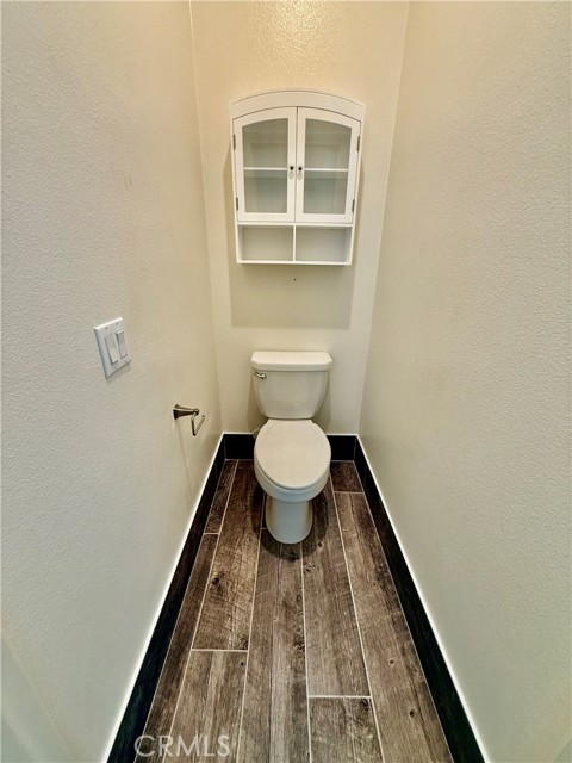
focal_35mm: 14
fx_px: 308
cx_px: 286
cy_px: 382
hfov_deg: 85.7
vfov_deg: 102.1
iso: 250
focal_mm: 2.22
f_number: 2.2
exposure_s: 1/120
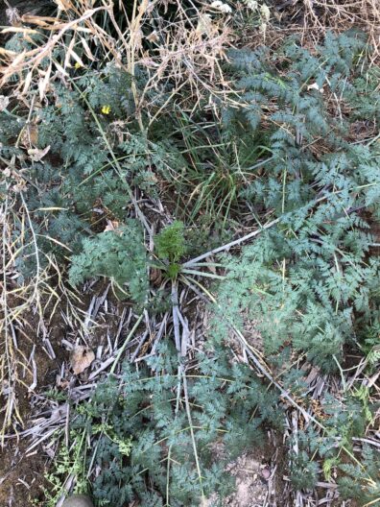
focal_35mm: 28
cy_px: 254
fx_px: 410
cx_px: 190
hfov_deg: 49.7
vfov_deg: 63.4
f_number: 1.8
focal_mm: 3.99
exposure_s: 1/120
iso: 32
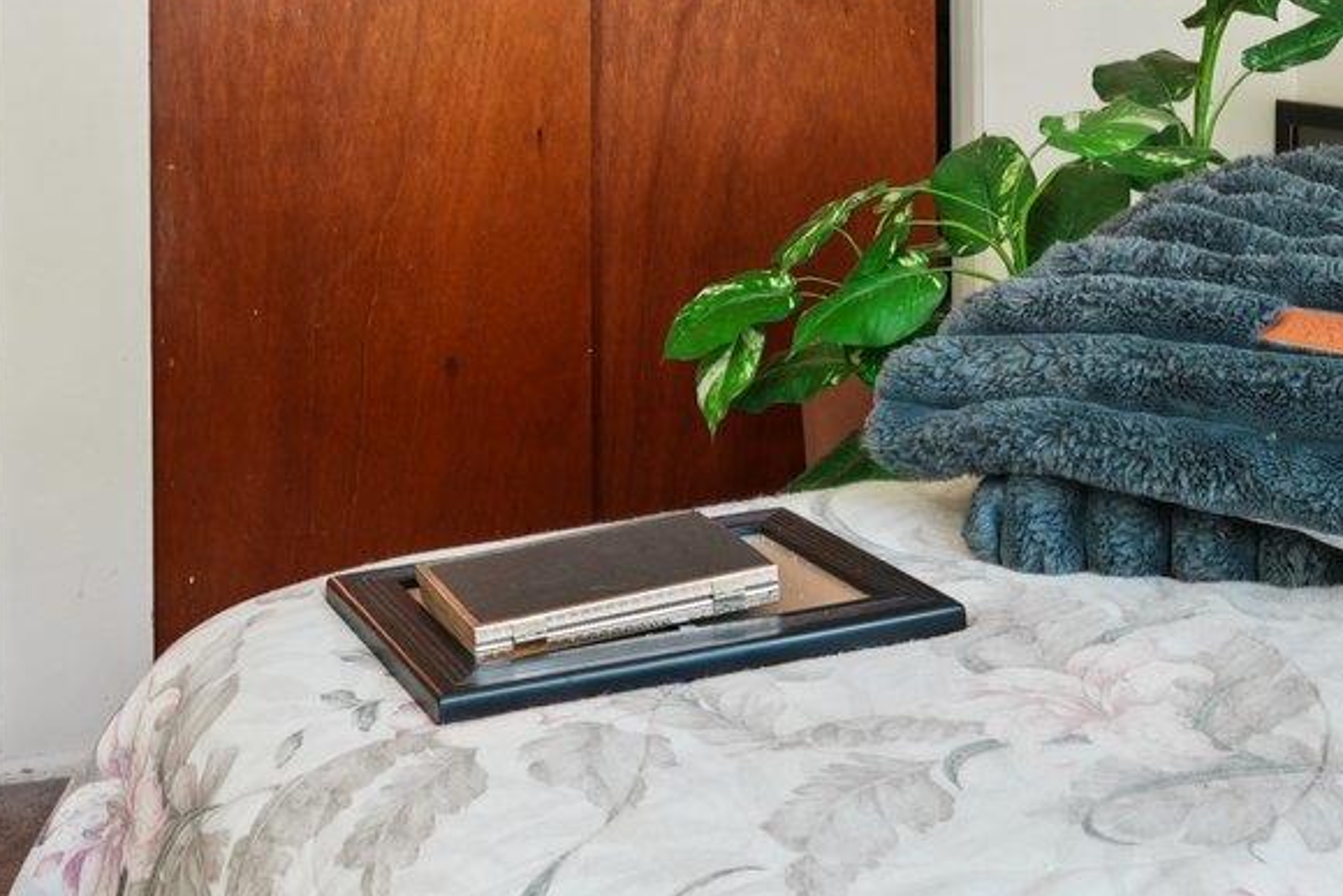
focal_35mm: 60
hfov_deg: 33.4
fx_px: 2239
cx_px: 674
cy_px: -3
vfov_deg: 21.8
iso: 400
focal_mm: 17
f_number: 8
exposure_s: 1/3
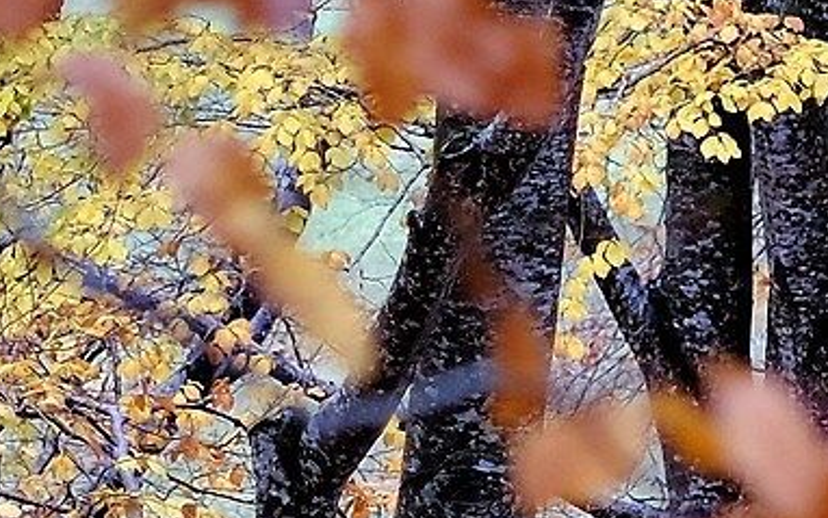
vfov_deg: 3.8
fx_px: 7652
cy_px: 1153
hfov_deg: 6.2
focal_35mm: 339
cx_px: 527
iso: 500
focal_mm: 35
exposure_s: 1/1000
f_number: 1.4
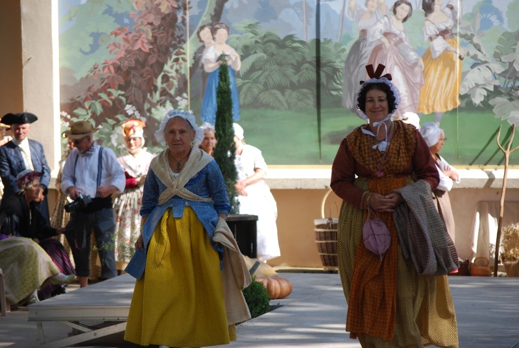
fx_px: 2275
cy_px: 174
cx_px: 260
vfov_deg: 8.8
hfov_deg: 13.0
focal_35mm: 158
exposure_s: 1/400
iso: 200
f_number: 5
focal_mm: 105
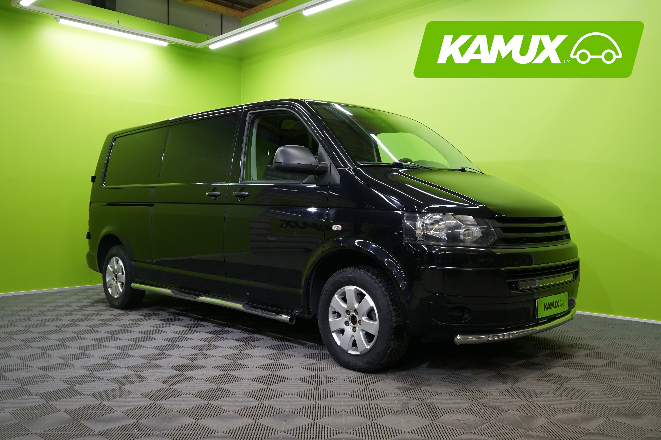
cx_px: 330
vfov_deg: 42.3
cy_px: 220
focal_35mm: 31
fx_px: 569
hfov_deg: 60.3
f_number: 5.6
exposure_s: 1/30
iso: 640
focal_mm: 31
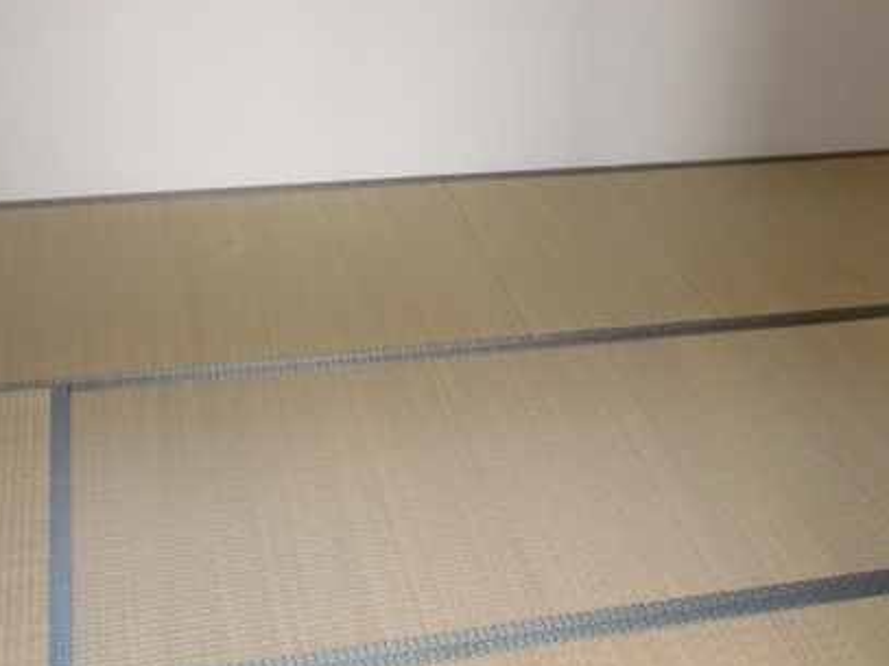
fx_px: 1412
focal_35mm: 55
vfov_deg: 26.3
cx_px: 594
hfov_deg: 34.6
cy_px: 467
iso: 320
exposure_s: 1/60
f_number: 3.1
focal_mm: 6.3
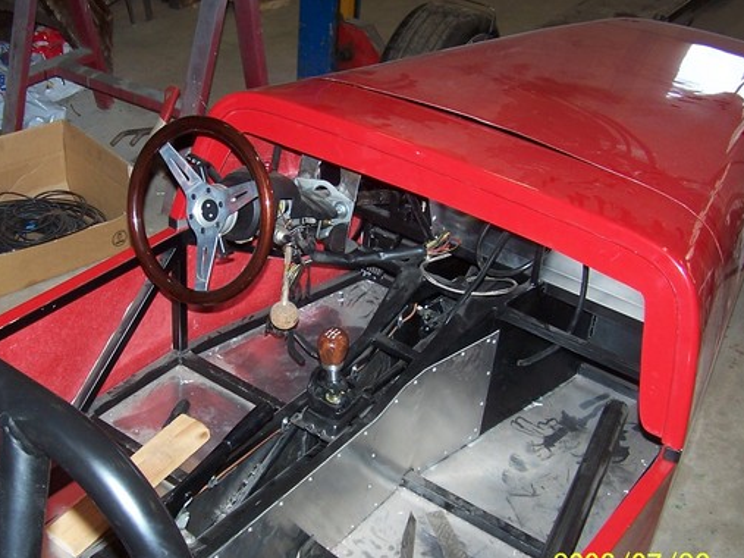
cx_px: 296
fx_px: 1031
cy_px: 302
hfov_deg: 39.5
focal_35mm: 48
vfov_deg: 30.2
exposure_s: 1/60
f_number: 2.8
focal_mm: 6.3
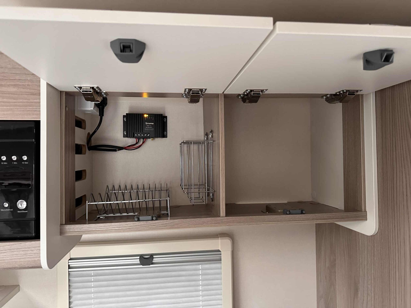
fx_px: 285
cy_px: 154
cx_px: 206
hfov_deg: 71.6
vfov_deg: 56.8
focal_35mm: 24
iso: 500
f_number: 1.78
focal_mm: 6.86
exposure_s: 1/60
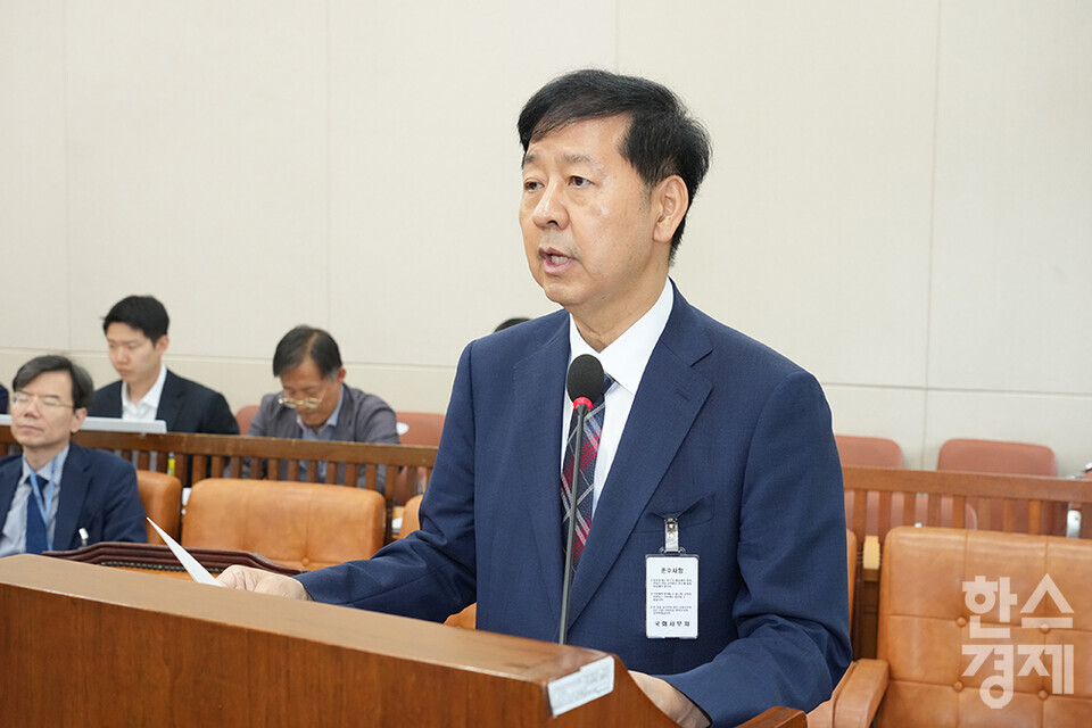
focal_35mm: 51
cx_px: 546
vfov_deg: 26.5
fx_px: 1547
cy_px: 364
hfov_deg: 38.9
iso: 3200
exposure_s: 1/160
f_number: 6.3
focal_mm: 51
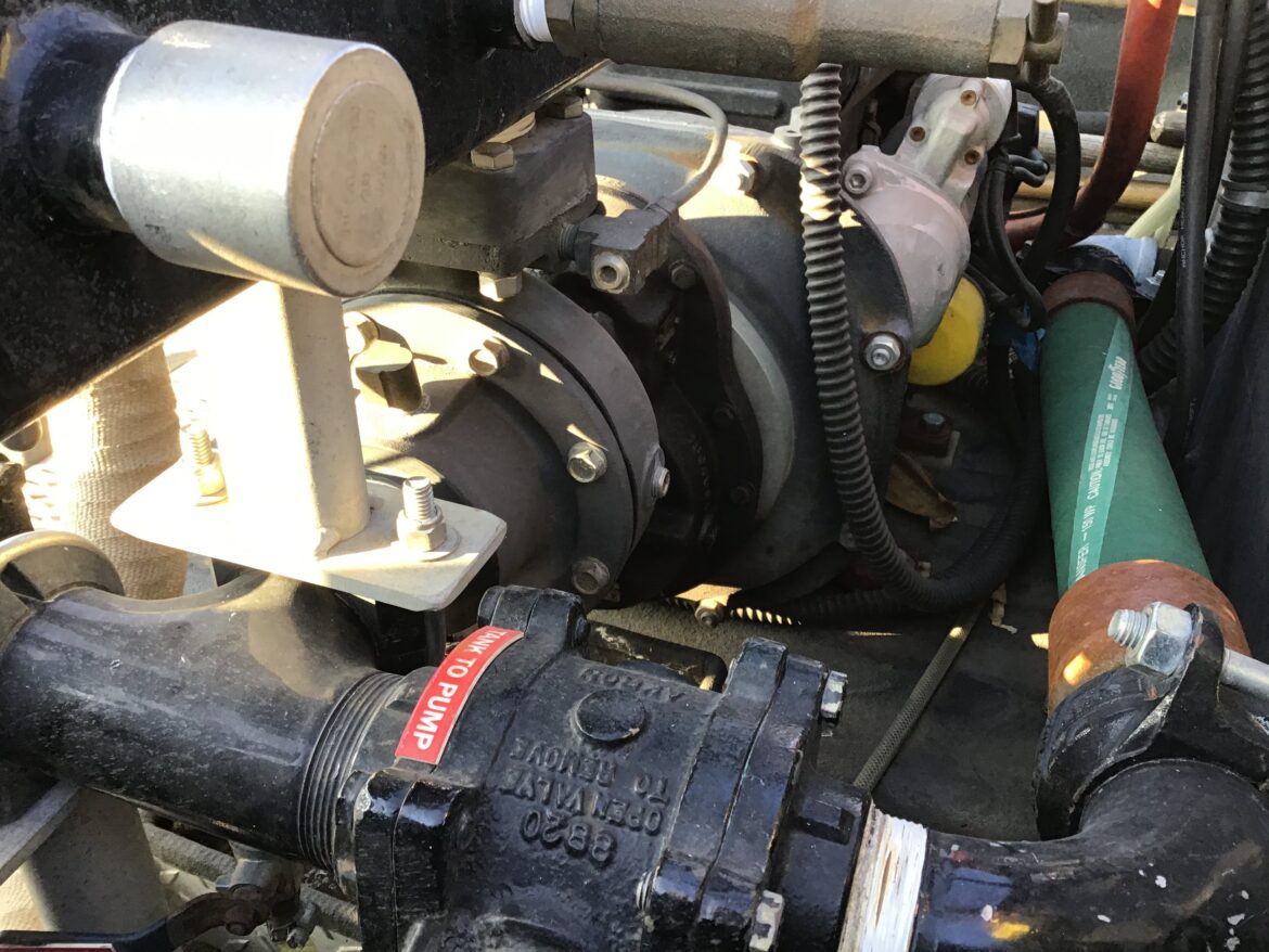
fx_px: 1137
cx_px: 634
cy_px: 476
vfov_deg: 45.5
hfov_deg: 58.3
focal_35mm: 31
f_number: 2.4
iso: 25
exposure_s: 1/40
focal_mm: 3.3
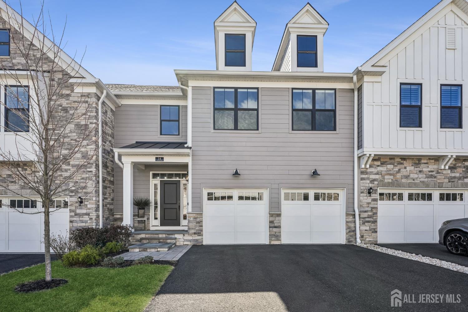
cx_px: 234
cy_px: 156
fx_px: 239
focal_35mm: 18
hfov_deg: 88.8
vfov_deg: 66.2
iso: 125
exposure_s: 1/100
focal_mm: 18.4
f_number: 10
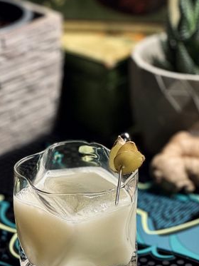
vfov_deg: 14.9
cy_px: 166
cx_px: 135
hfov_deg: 11.2
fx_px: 1011
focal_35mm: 132
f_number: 2.8
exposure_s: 1/60
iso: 500
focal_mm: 9
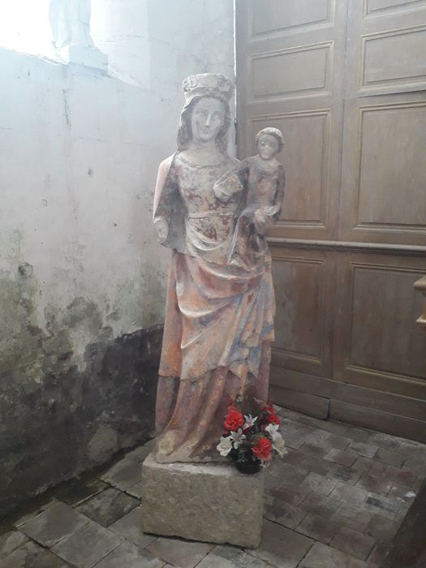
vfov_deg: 65.3
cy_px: 284
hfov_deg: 51.4
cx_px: 213
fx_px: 443
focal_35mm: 27
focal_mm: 3.6
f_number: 1.9
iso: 200
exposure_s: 1/50
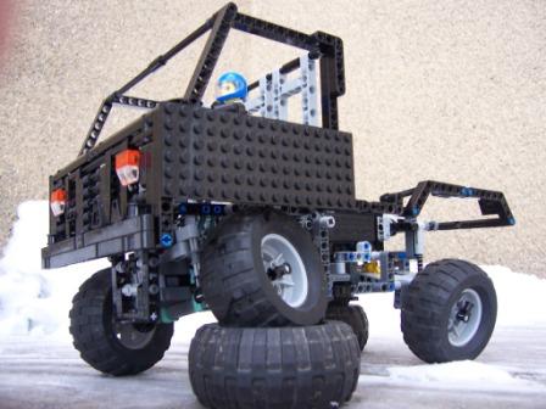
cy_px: 204
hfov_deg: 51.4
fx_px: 568
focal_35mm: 36
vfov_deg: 39.7
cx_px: 273
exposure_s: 1/60
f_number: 3
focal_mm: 6
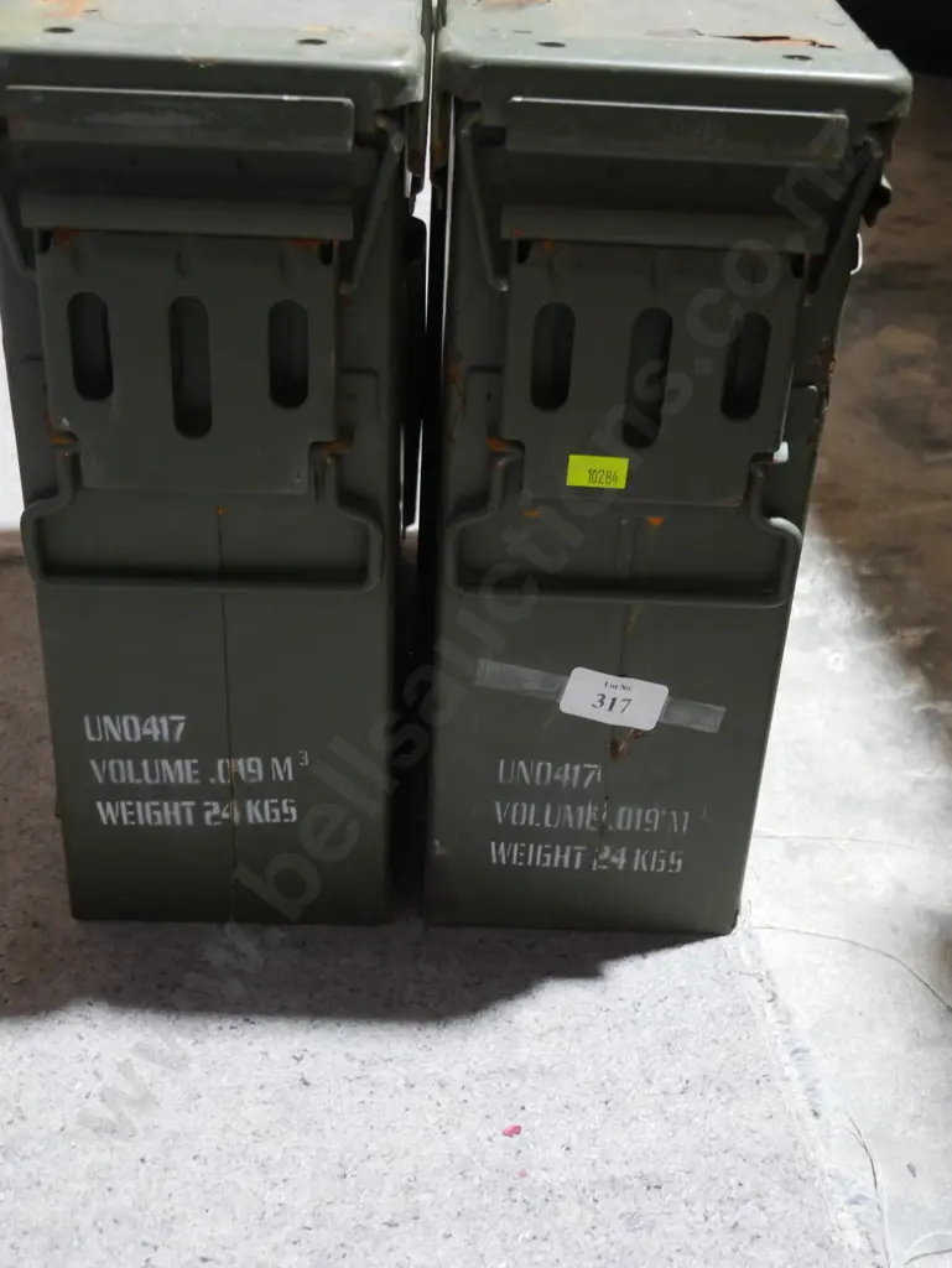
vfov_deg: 41.2
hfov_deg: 31.5
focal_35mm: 46
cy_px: 634
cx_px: 476
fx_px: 1685
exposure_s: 1/60
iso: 2500
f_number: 5.1
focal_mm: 23
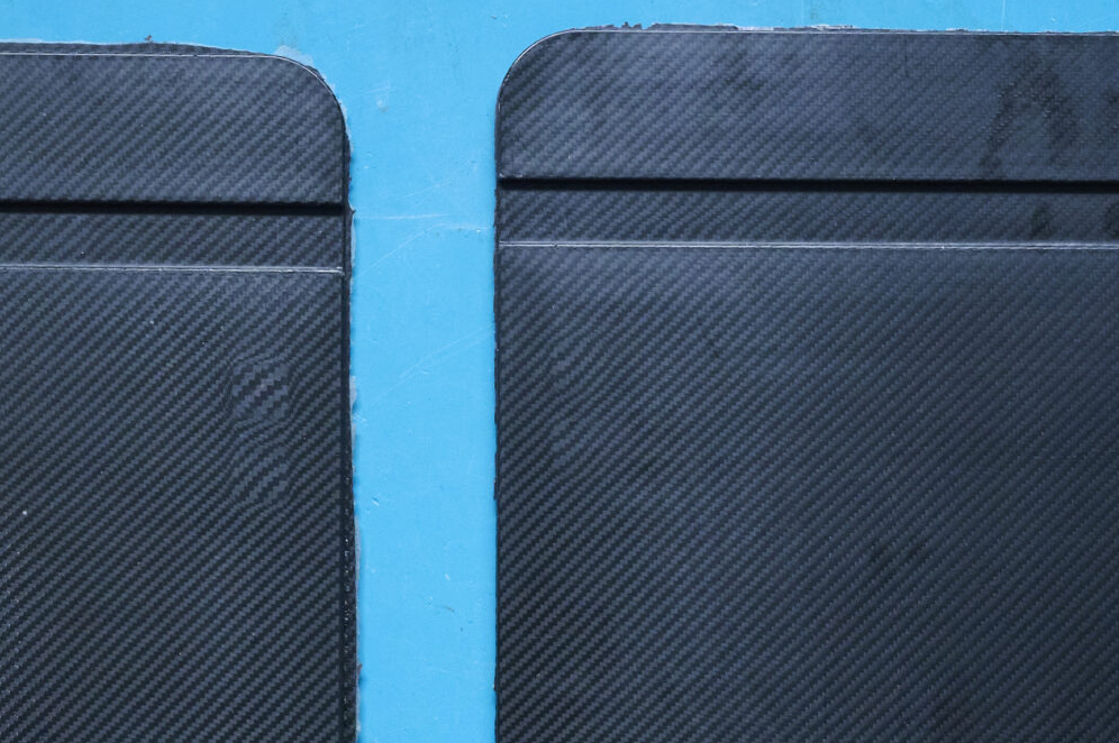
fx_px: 2795
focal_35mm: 90
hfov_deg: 22.6
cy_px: 729
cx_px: 406
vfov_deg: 14.9
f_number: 7.1
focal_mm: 35
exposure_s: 1/160
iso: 4000
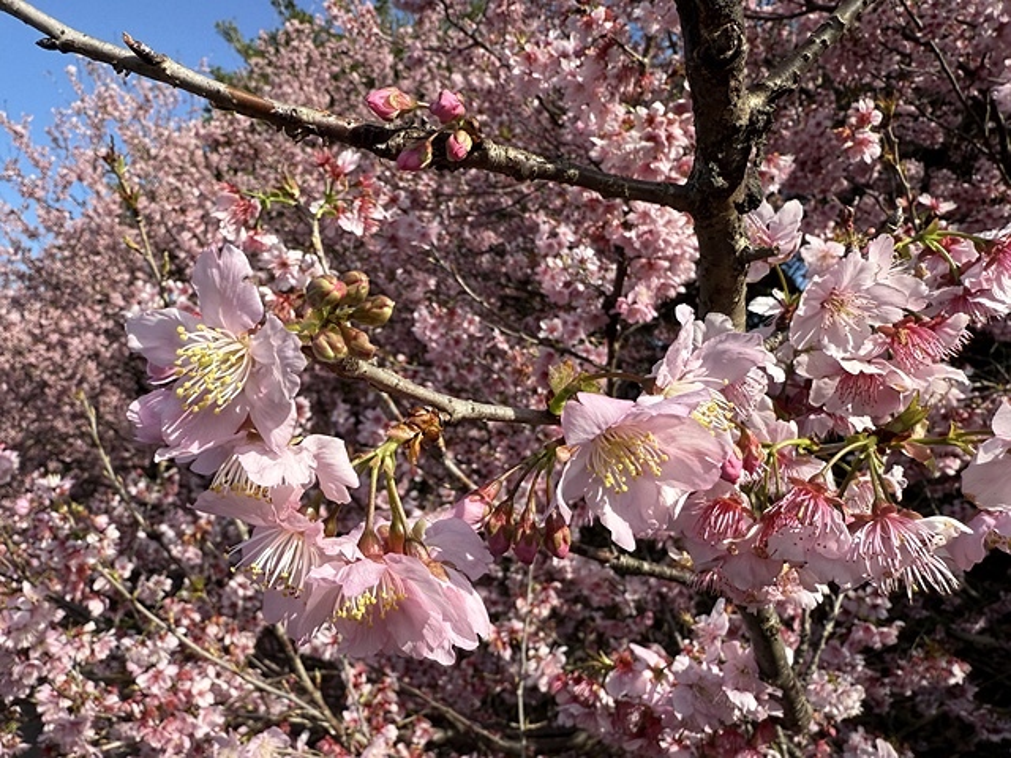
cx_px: 506
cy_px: 379
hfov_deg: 71.6
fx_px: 701
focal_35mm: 24
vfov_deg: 56.8
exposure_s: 1/1621
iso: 40
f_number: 2.2
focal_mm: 2.22
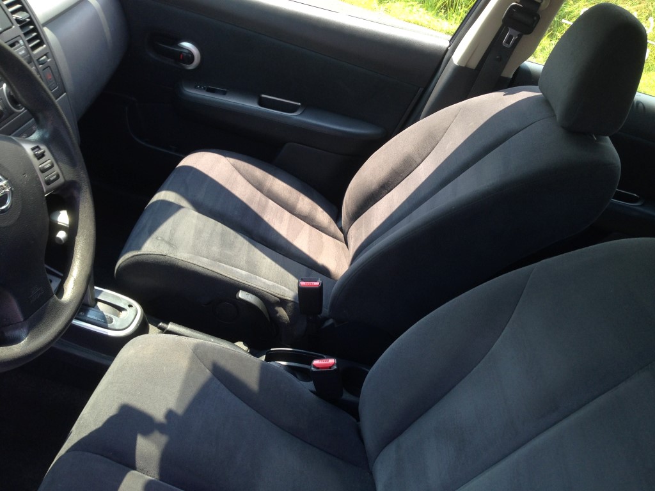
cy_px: 246
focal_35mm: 33
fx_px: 624
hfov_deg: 55.4
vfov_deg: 42.9
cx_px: 328
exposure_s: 1/152
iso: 50
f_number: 2.4
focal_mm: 4.12
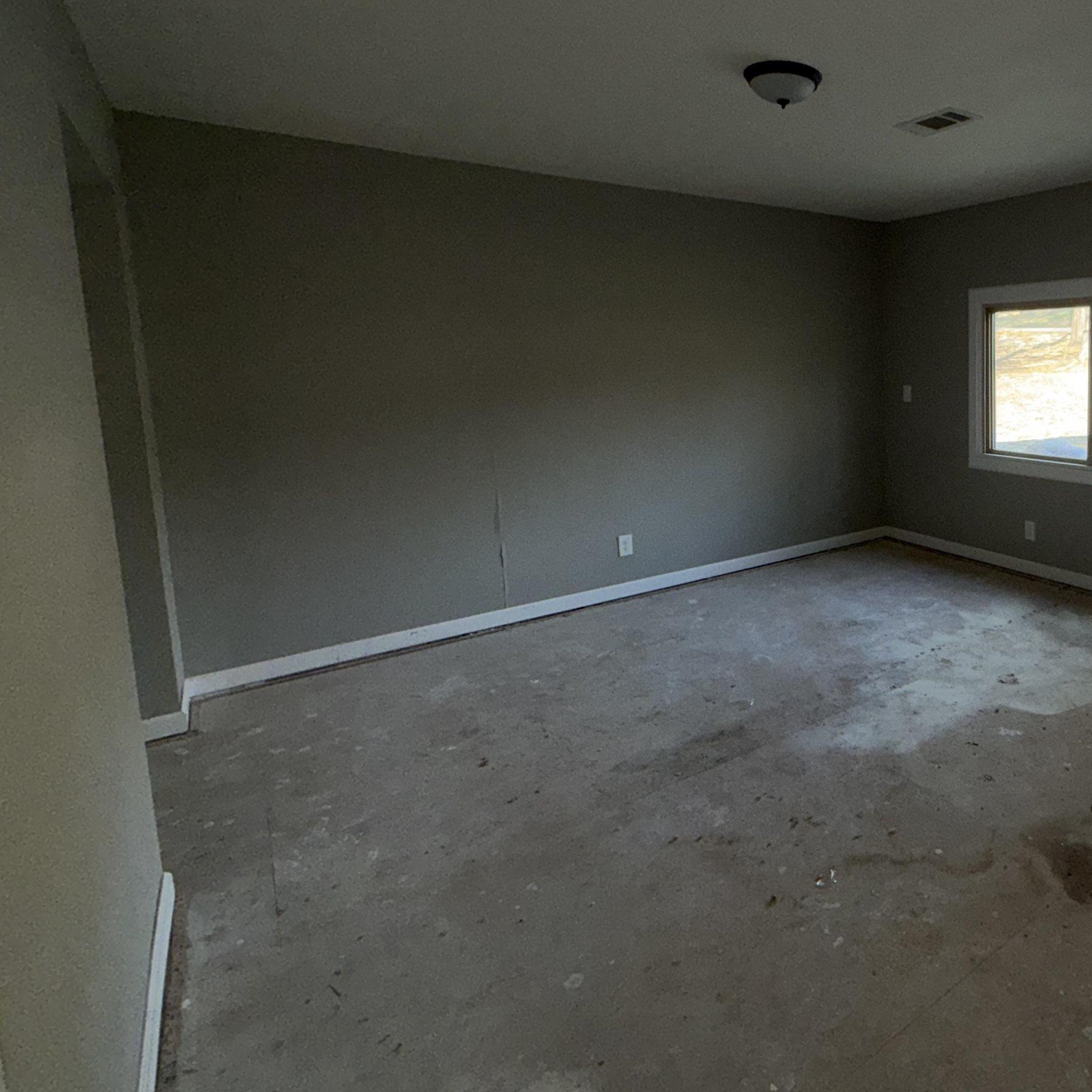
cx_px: 906
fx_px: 749
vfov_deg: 71.4
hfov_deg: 64.3
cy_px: 436
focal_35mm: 21
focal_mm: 2.22
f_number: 2.2
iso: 50
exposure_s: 1/83
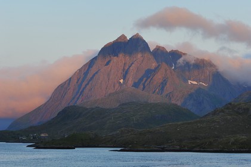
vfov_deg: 10.6
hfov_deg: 15.9
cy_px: 84
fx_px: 899
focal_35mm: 129
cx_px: 126
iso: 100
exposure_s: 1/80
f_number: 4.8
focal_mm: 86
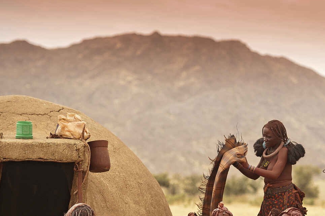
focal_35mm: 182
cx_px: 226
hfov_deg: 11.3
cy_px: 174
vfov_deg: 7.5
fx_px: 1642
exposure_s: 1/2000
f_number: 3.3
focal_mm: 110
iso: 800
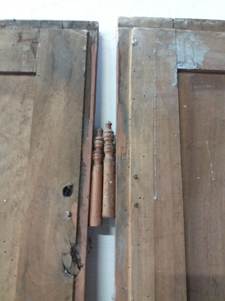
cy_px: 150
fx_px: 243
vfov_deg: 63.4
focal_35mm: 28
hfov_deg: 49.7
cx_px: 112
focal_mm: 3.7
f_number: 1.9
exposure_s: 1/17
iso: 320
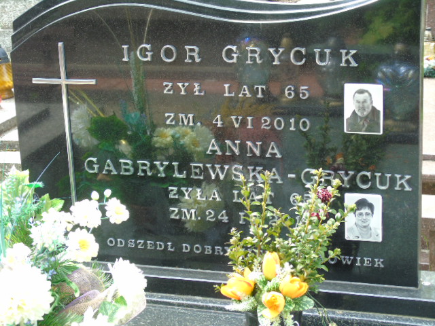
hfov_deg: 23.8
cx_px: 218
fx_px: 1030
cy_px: 163
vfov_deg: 18.0
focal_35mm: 82
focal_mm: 15
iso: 80
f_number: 4.1
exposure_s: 1/60
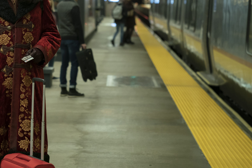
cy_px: 68
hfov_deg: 17.2
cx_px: 49
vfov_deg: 11.6
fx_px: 826
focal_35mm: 118
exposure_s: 1/125
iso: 2500
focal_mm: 70
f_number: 2.8
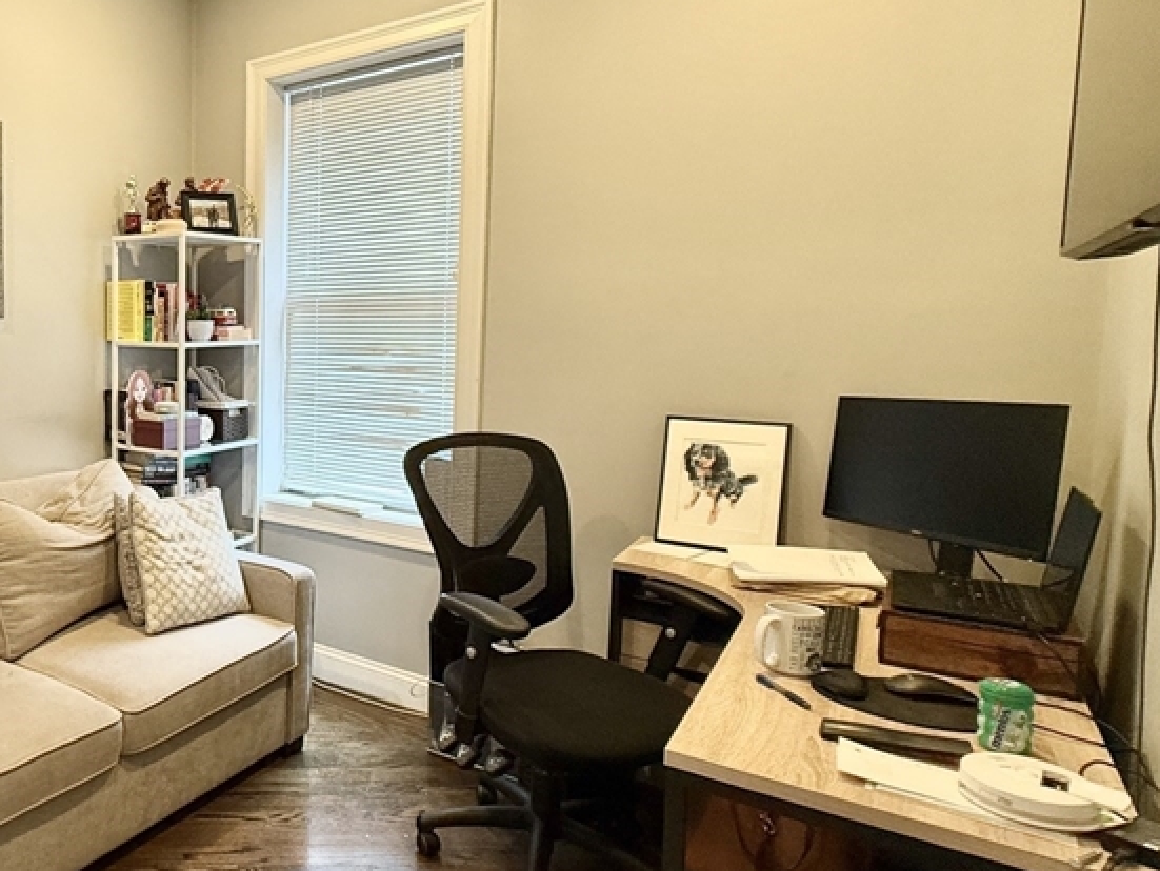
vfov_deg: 53.0
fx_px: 872
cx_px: 118
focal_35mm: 26
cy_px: 398
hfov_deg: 57.8
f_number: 2.2
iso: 200
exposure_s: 1/60
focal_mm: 2.22
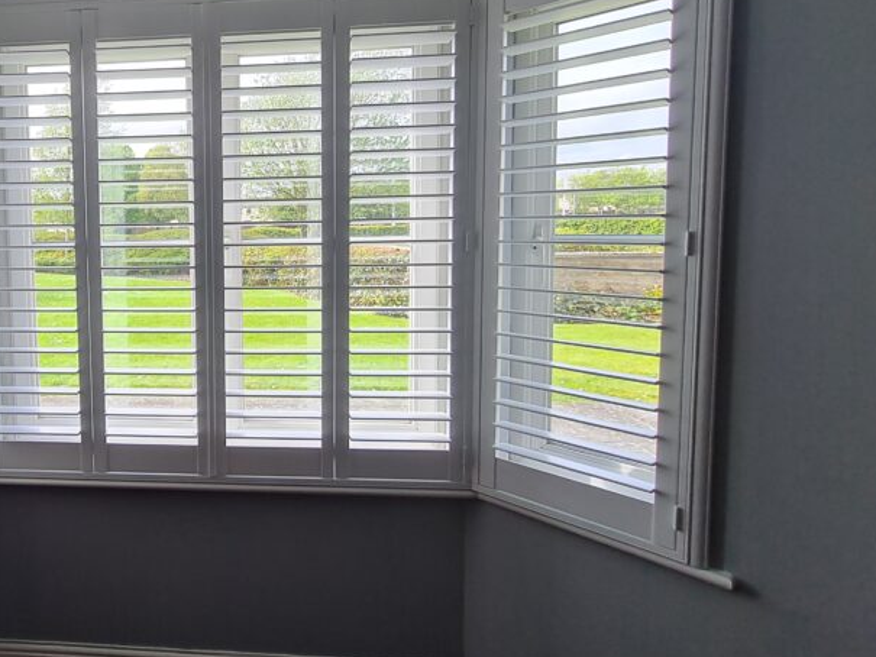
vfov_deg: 60.5
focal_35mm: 22
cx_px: 180
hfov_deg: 69.2
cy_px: 258
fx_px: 557
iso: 50
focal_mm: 1.74
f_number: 2.2
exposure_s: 1/100
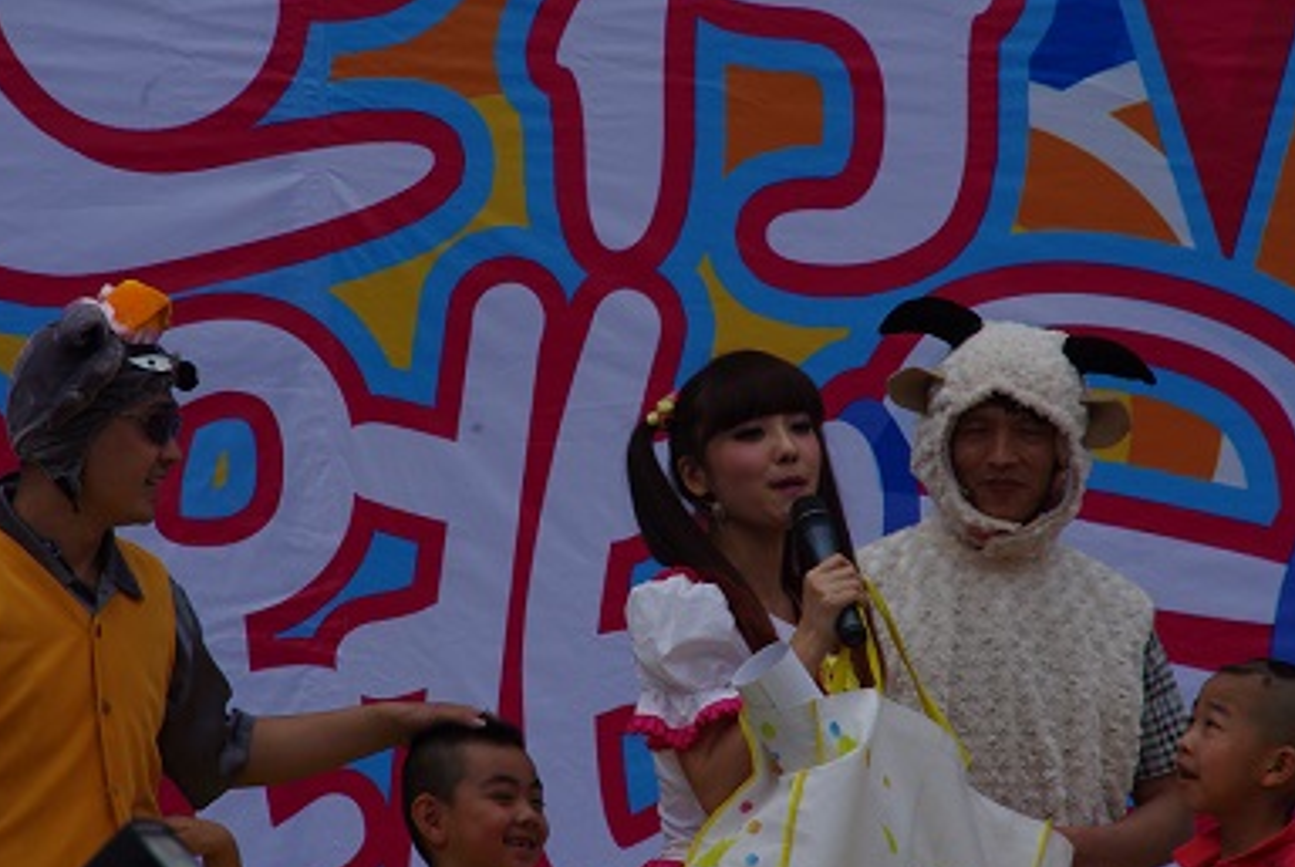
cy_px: 434
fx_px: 12136
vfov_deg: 4.1
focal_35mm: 337
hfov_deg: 6.1
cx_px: 594
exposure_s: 1/400
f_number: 14
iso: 400
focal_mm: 170
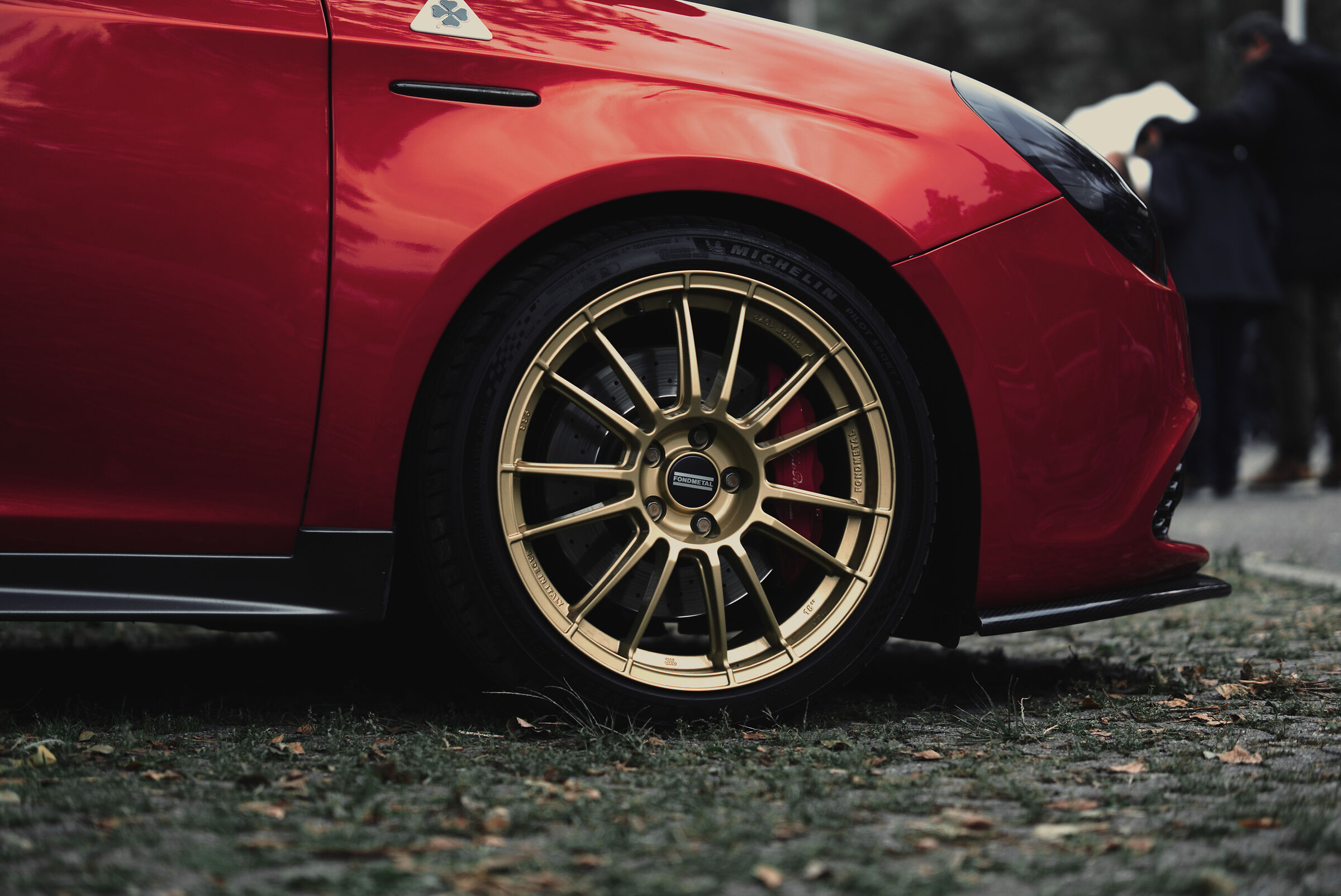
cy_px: 448
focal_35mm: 84
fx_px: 3131
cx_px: 670
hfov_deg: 24.2
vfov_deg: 16.3
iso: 100
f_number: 1.4
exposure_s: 1/1000
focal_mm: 56
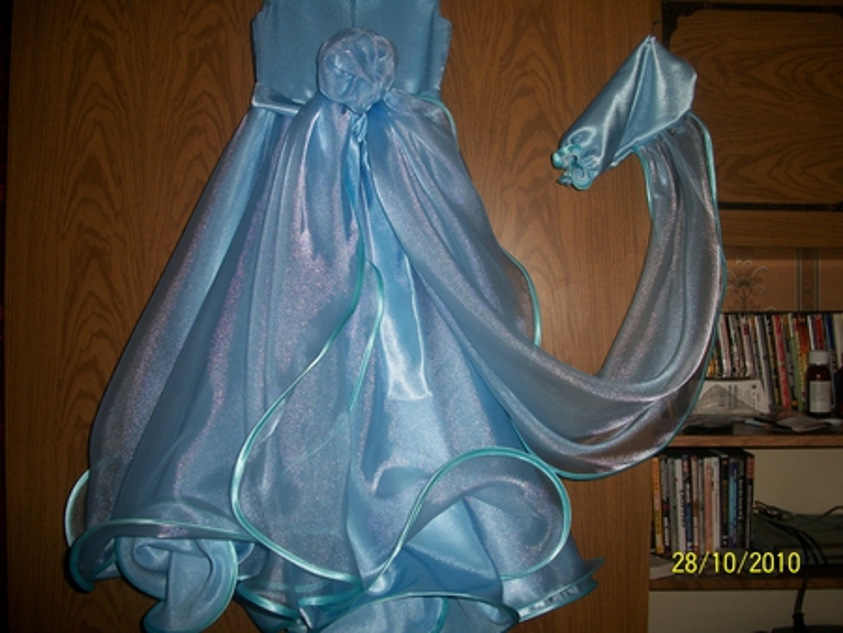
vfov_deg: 40.7
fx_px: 853
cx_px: 422
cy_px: 316
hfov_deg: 52.6
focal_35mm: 35
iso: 80
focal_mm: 6.3
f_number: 3.1
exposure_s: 1/30
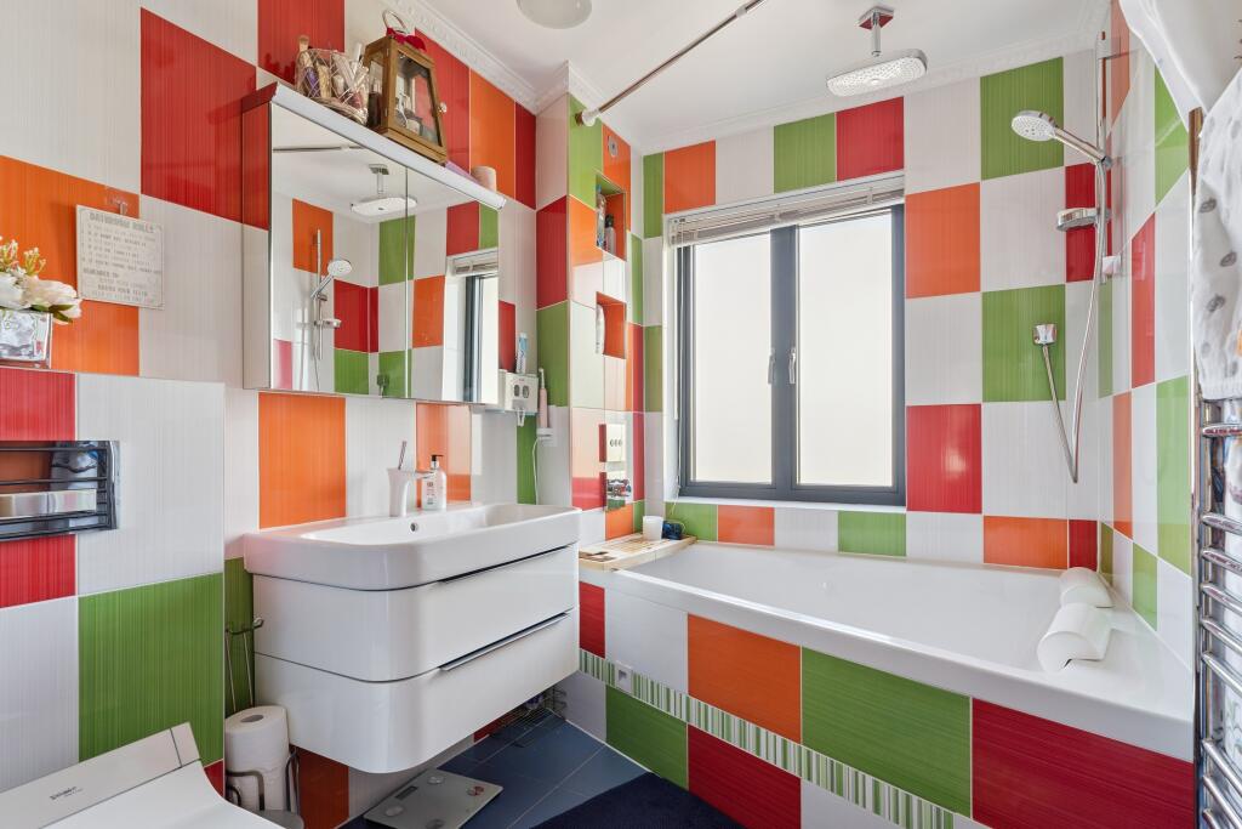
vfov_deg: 68.6
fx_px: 607
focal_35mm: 18
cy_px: 414
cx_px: 621
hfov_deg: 91.3
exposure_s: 1/8
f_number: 9
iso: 250
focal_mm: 17.6
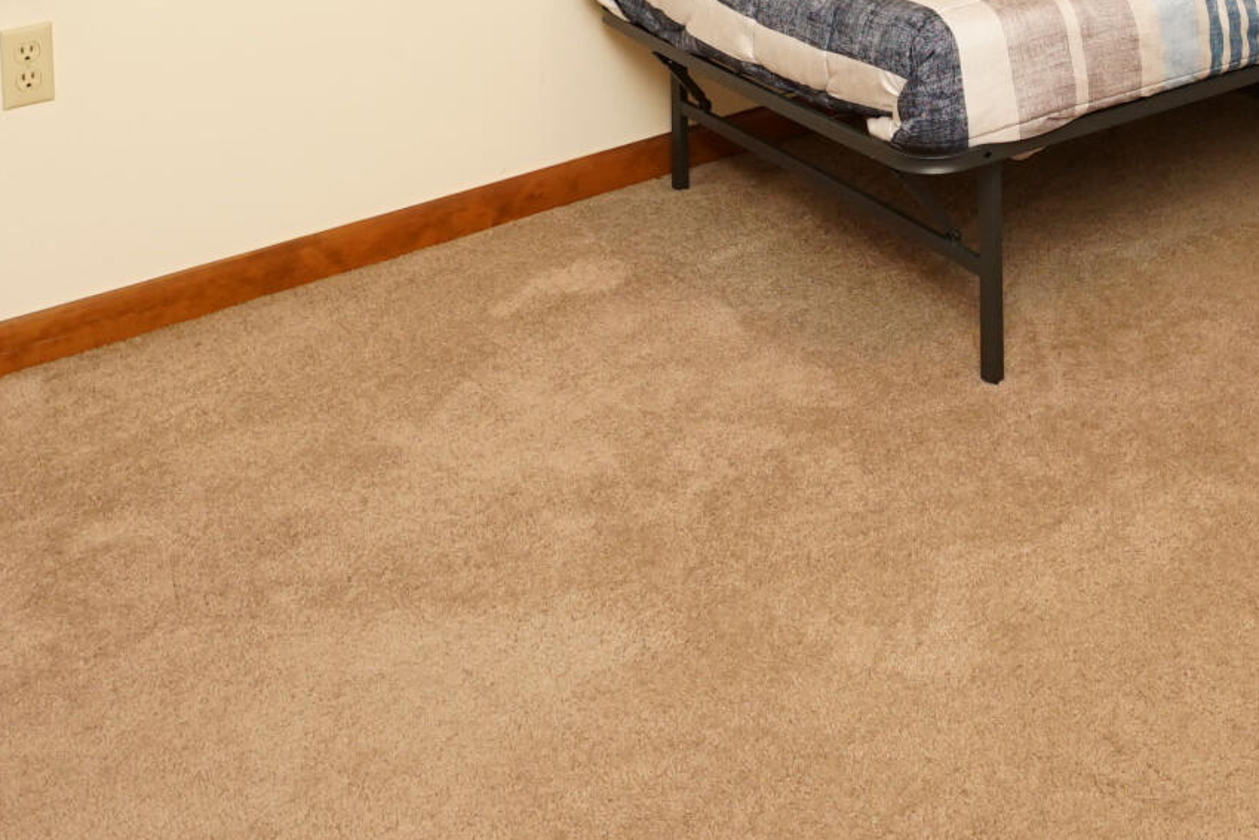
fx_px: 1853
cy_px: -520
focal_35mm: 53
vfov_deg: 20.6
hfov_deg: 36.3
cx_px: 998
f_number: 4
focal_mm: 10
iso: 400
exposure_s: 1/60
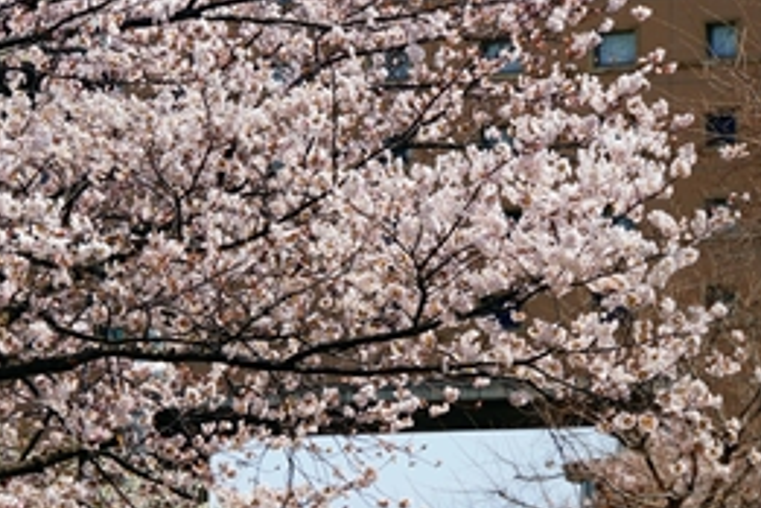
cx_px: 338
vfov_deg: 6.1
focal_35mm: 225
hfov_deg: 9.1
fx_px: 4762
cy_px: 352
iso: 100
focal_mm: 97.9
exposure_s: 1/320
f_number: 8
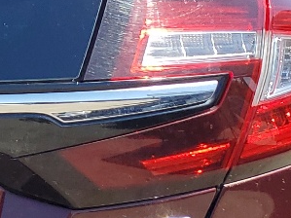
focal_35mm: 139
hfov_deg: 12.5
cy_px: 190
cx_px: -297
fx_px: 1168
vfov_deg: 10.6
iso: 50
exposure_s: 1/1429
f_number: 1.5
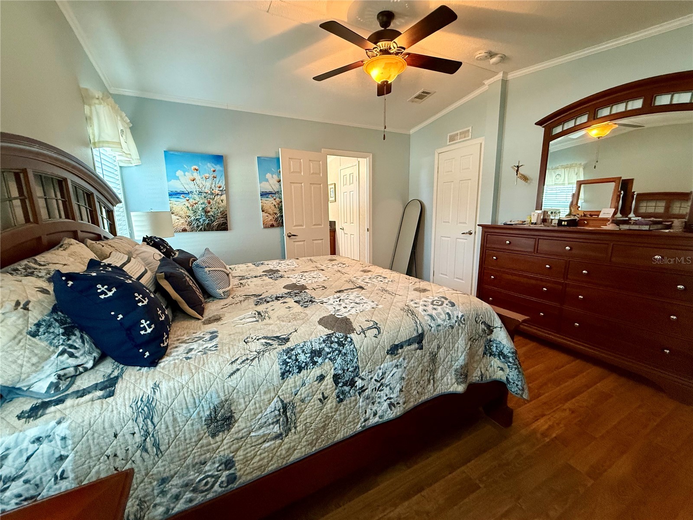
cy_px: 260
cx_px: 346
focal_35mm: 14
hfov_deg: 102.1
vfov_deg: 85.7
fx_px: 280
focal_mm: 2.22
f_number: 2.2
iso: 500
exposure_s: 1/60
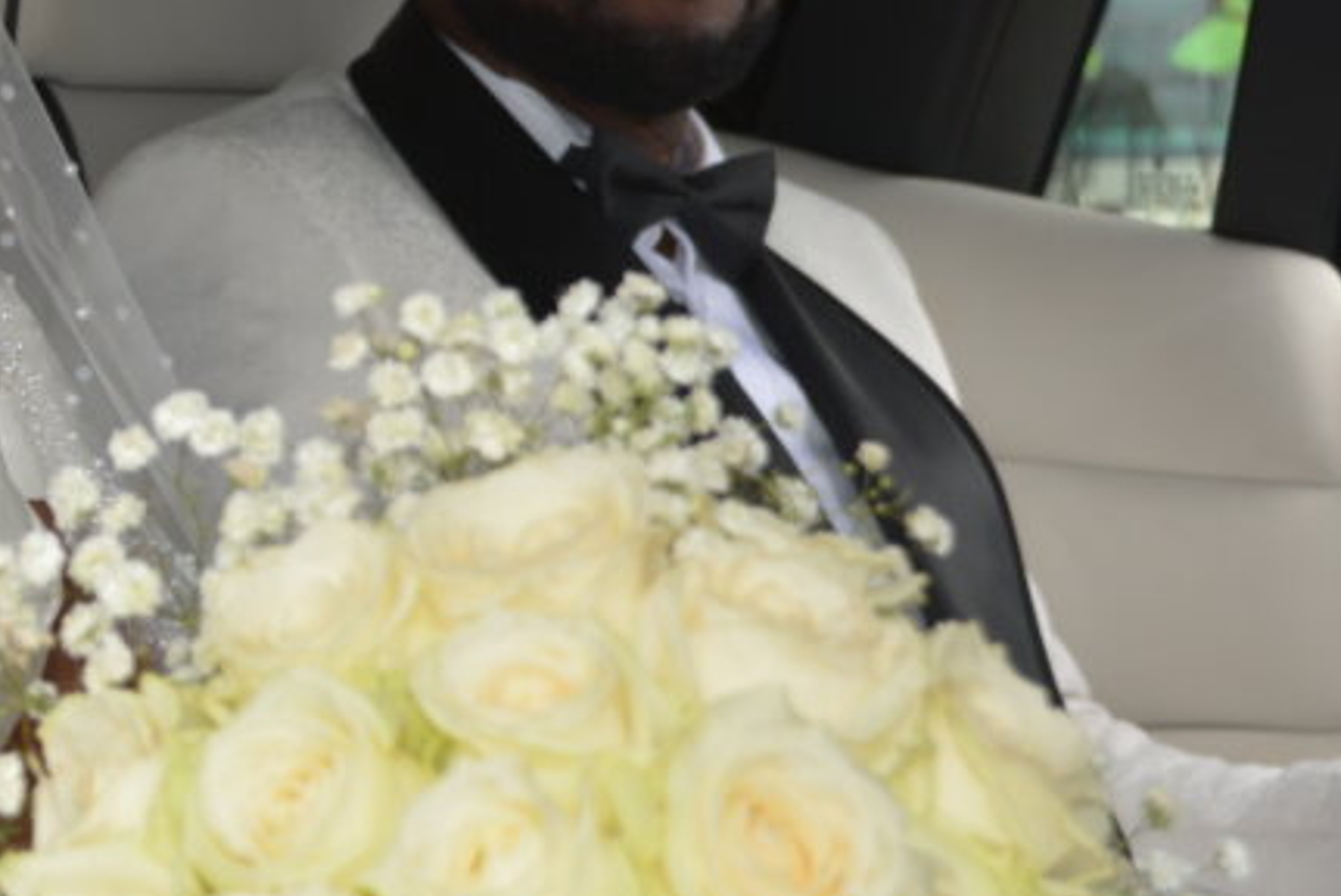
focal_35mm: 114
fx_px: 4249
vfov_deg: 11.9
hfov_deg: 17.7
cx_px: 121
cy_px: 39
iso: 100
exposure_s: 1/200
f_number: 5
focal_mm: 32
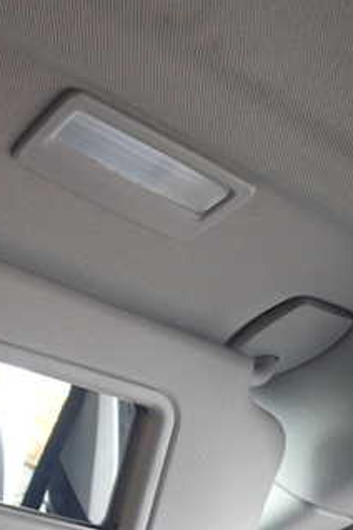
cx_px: -105
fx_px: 721
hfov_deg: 24.1
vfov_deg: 40.3
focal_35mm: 49
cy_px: 265
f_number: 2
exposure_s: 1/60
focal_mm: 4.5
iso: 200
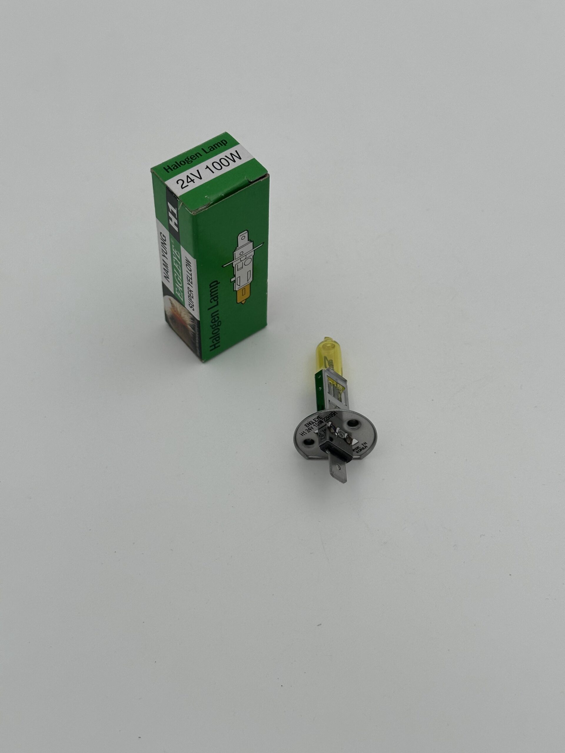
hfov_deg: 30.3
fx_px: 1045
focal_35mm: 48
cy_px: 376
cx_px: 282
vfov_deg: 39.7
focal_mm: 6.86
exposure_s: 1/1145
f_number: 1.78
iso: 64
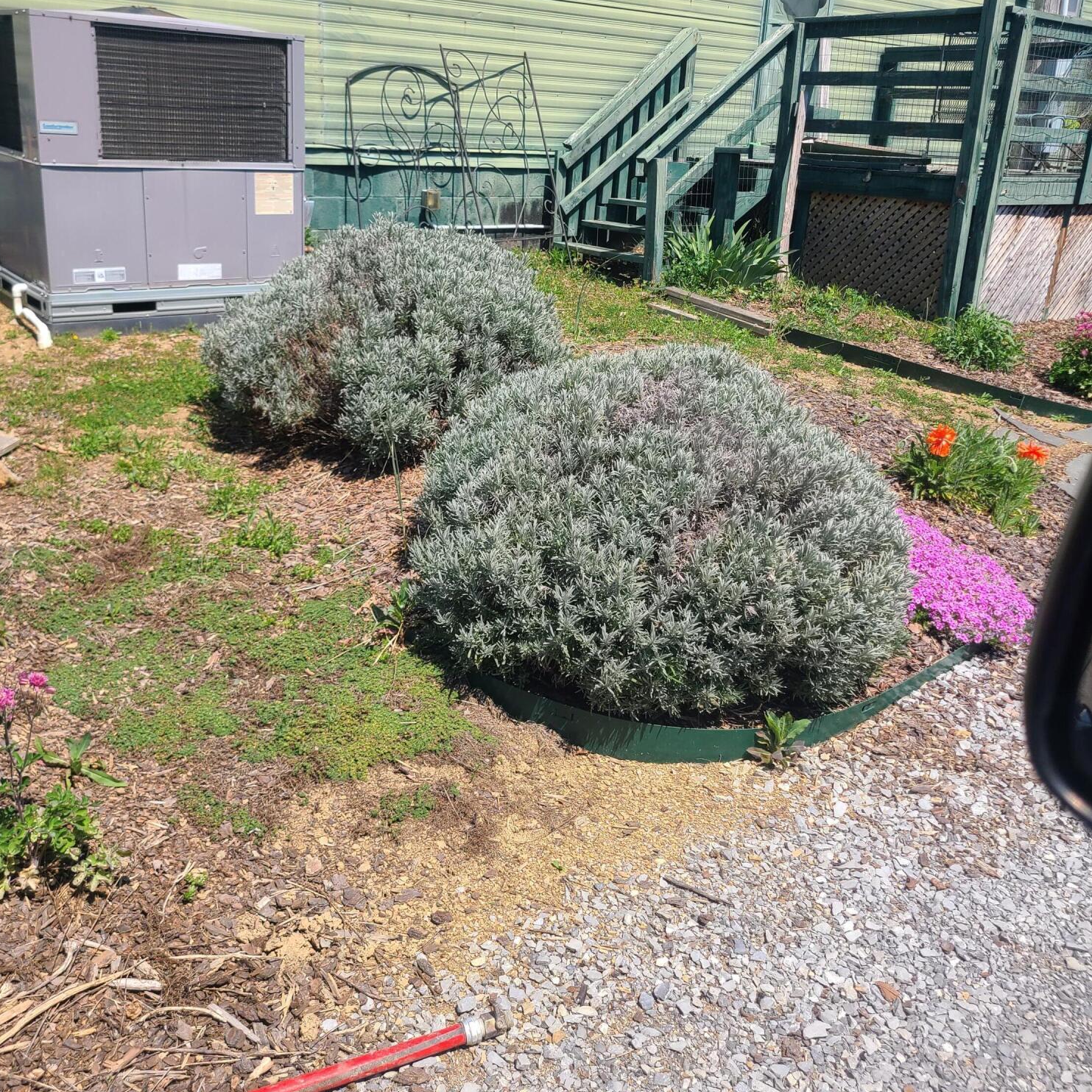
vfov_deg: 52.3
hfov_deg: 52.5
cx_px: 540
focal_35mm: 31
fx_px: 1106
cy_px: 451
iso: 40
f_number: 1.8
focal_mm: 5.4
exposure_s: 1/1732
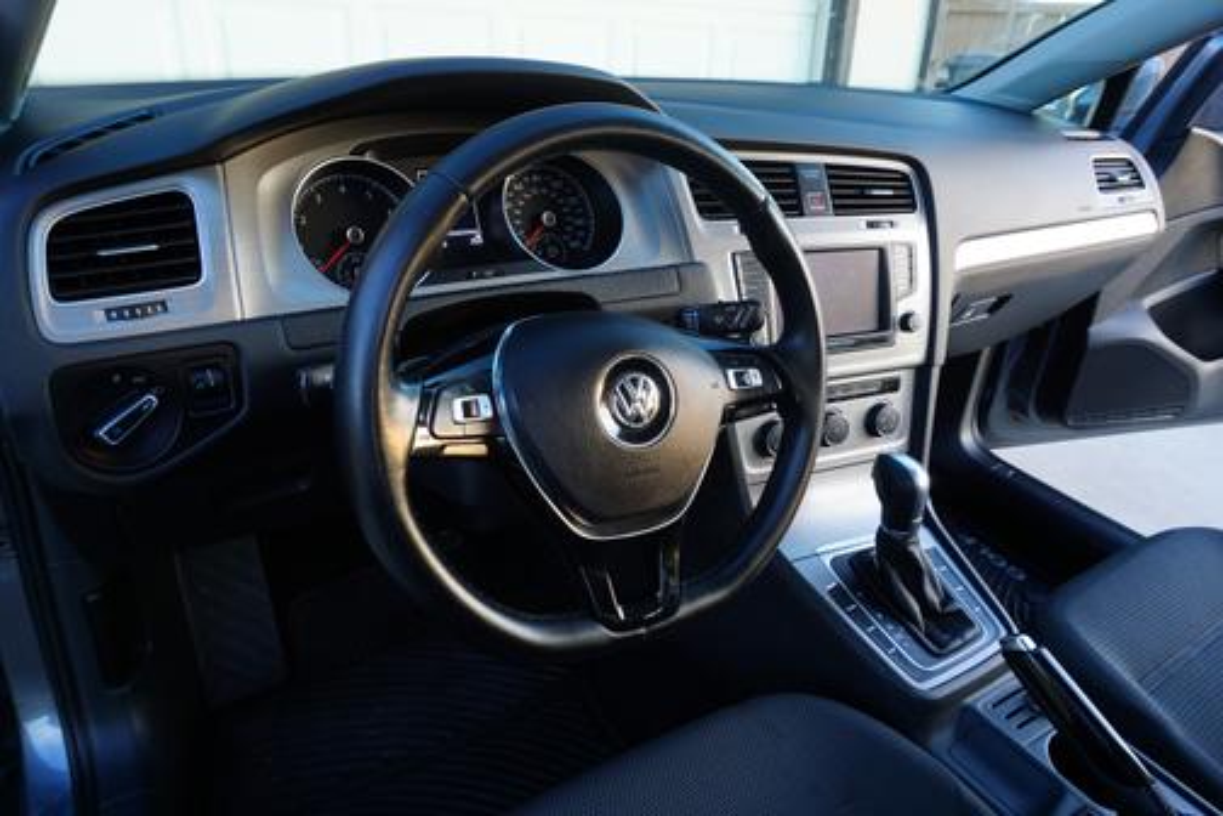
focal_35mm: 24
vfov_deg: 53.1
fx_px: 815
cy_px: 408
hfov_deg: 73.7
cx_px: 612
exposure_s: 1/10
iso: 250
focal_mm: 16
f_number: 6.3
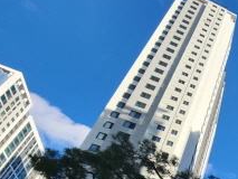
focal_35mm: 39
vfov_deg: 27.5
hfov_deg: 33.4
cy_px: 257
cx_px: 316
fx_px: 268
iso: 50
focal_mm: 2.2
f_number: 2.2
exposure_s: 1/997
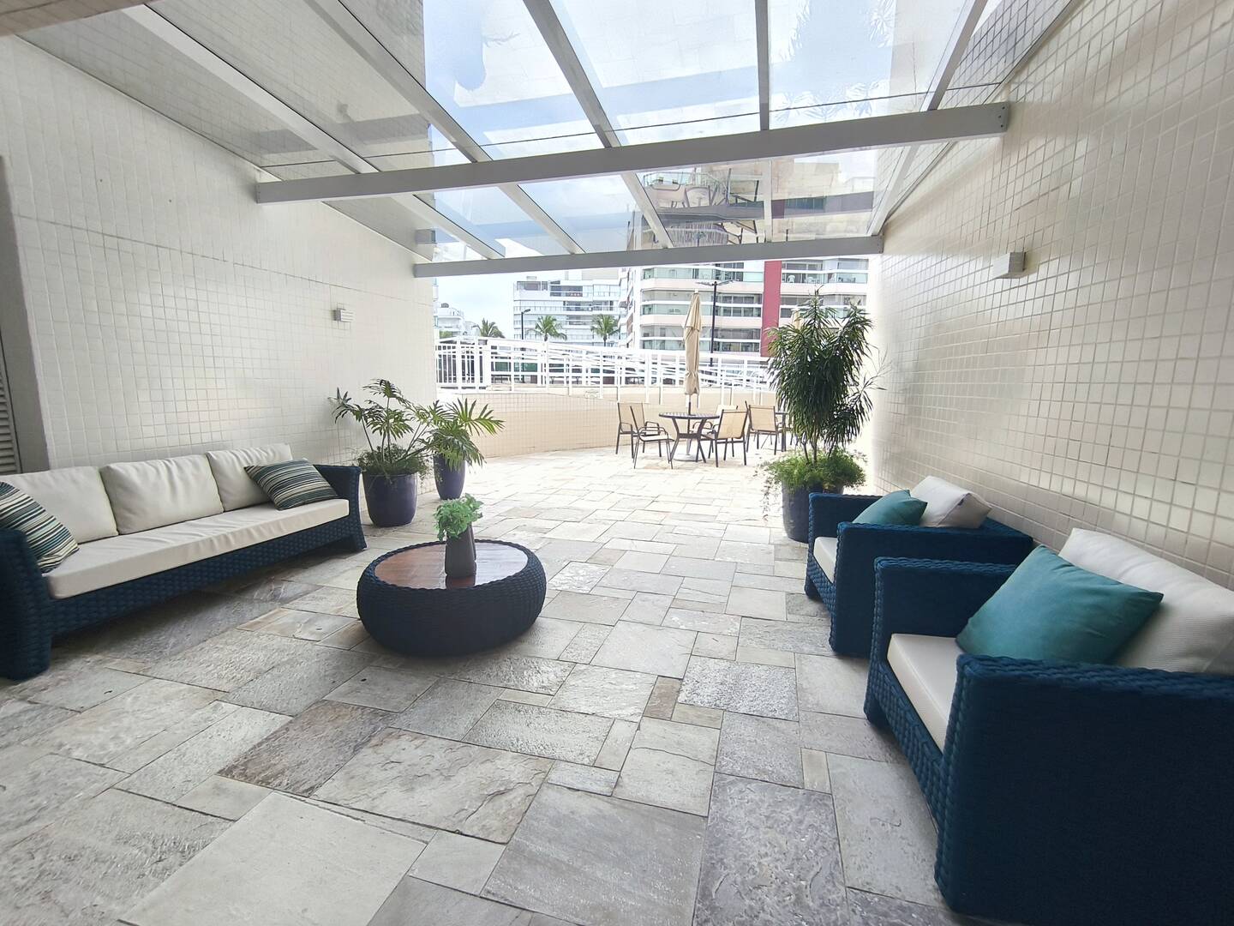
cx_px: 617
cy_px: 463
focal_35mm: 16
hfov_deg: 94.5
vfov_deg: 78.1
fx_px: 570
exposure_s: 1/292
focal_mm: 1.65
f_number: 2.2
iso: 50
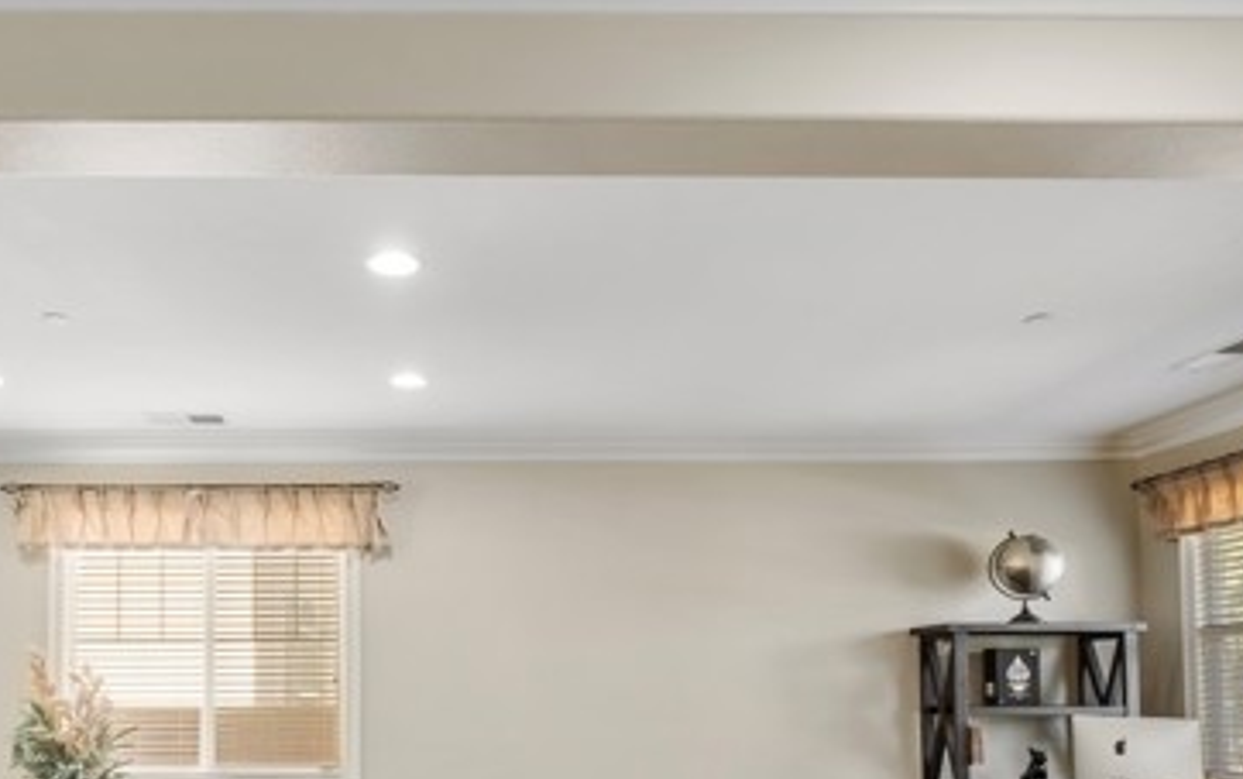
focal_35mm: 27
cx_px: 470
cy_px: 647
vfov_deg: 43.5
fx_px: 915
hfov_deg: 67.4
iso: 800
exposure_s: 1/10
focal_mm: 10
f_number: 8
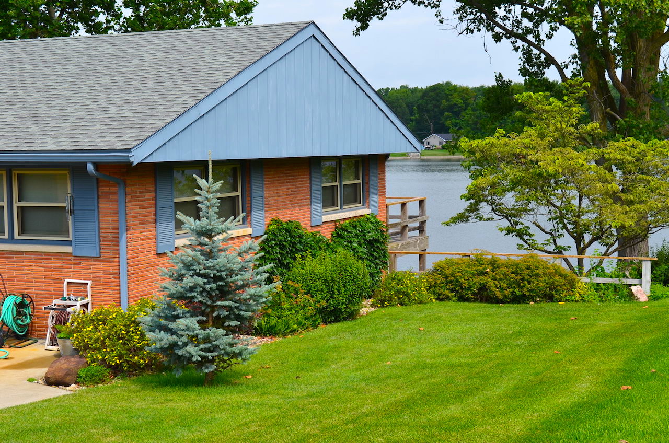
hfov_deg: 33.5
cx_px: 334
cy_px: 222
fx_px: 1113
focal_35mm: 60
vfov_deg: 22.5
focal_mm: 40
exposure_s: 1/400
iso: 200
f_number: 11
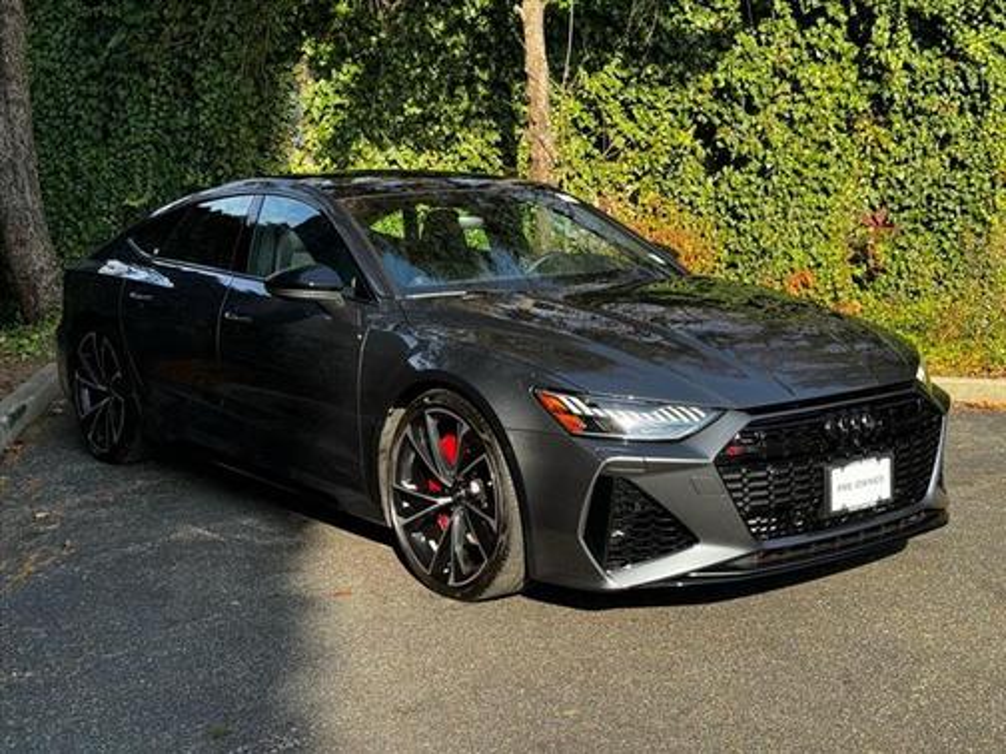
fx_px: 1395
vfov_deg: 30.3
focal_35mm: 48
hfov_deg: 39.7
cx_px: 503
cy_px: 377
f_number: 1.78
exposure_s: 1/802
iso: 64
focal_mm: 6.76
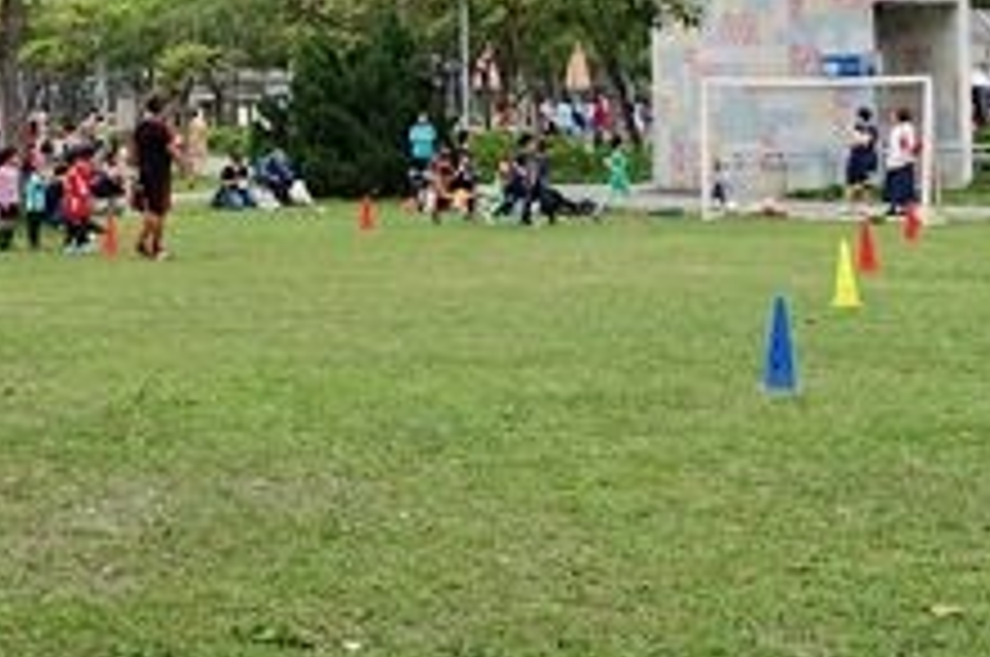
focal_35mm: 71
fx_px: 1950
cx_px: 58
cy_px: 11
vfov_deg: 18.7
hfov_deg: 27.3
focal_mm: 8.8
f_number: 3.2
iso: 125
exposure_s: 1/80
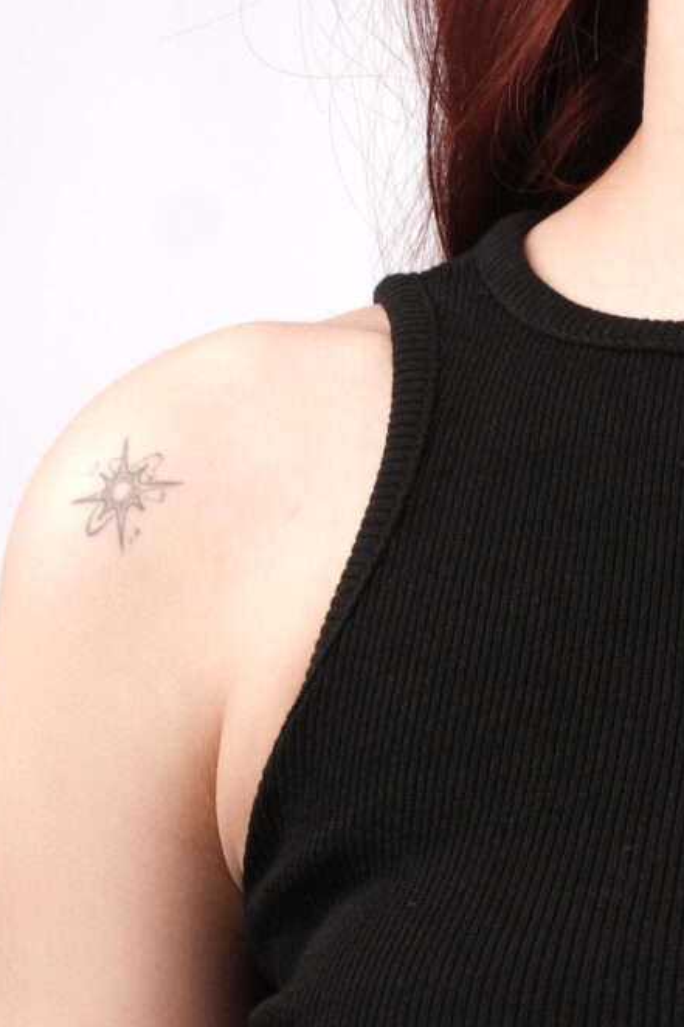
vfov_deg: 10.9
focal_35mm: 178
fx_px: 5075
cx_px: 809
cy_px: 1798
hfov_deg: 7.6
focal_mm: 30.8
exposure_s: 1/125
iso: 100
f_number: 9
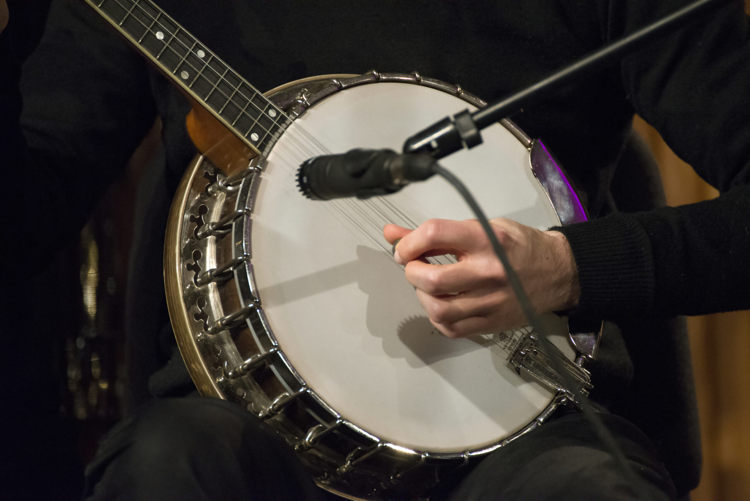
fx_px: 6252
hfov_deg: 6.9
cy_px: 250
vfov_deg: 4.6
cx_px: 375
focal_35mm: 300
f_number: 6.3
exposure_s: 1/200
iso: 6400
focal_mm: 300
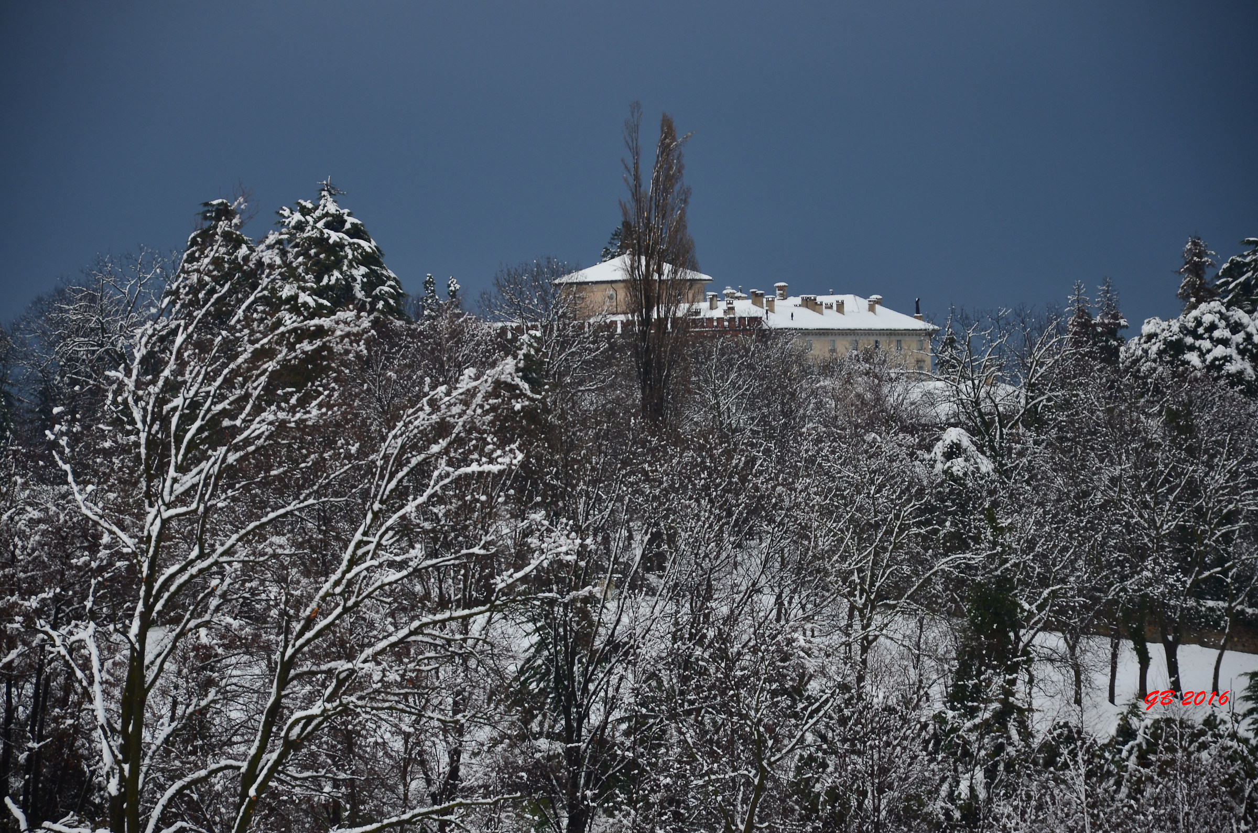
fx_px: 5492
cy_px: 416
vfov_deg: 8.7
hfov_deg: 13.1
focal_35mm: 158
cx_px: 629
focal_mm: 105
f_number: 5.6
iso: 125
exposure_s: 1/80
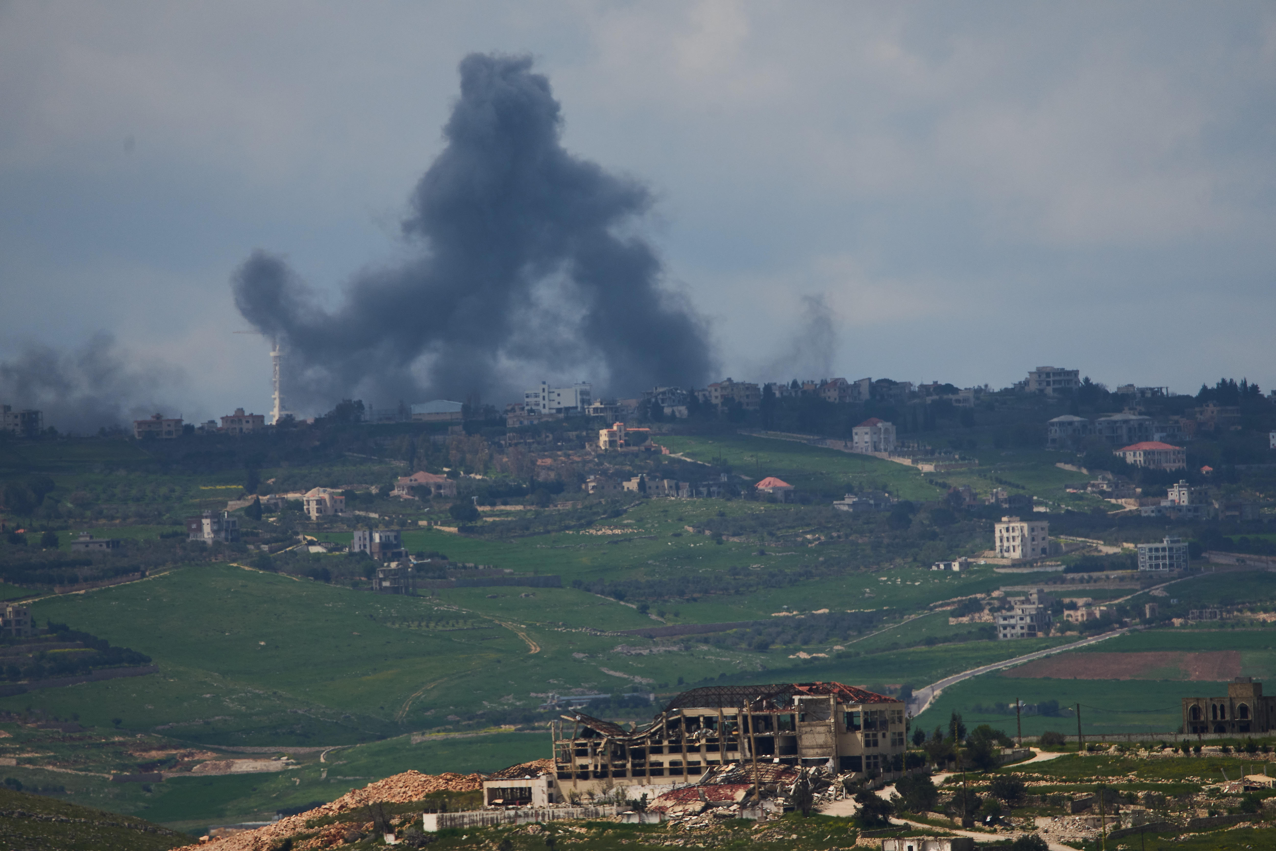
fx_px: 23355
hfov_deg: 3.1
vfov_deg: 2.1
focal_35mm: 659
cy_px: 426
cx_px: 638
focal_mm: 659
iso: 400
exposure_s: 1/2000
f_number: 8
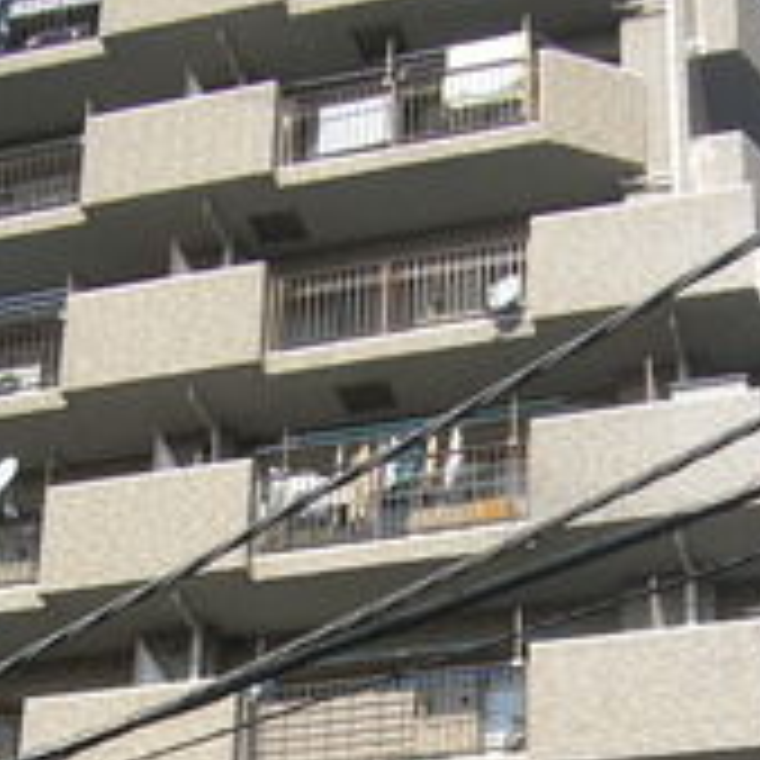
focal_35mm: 88
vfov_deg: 18.6
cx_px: 265
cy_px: 917
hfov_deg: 19.7
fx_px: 2186
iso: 80
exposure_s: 1/400
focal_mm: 4.6
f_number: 5.6
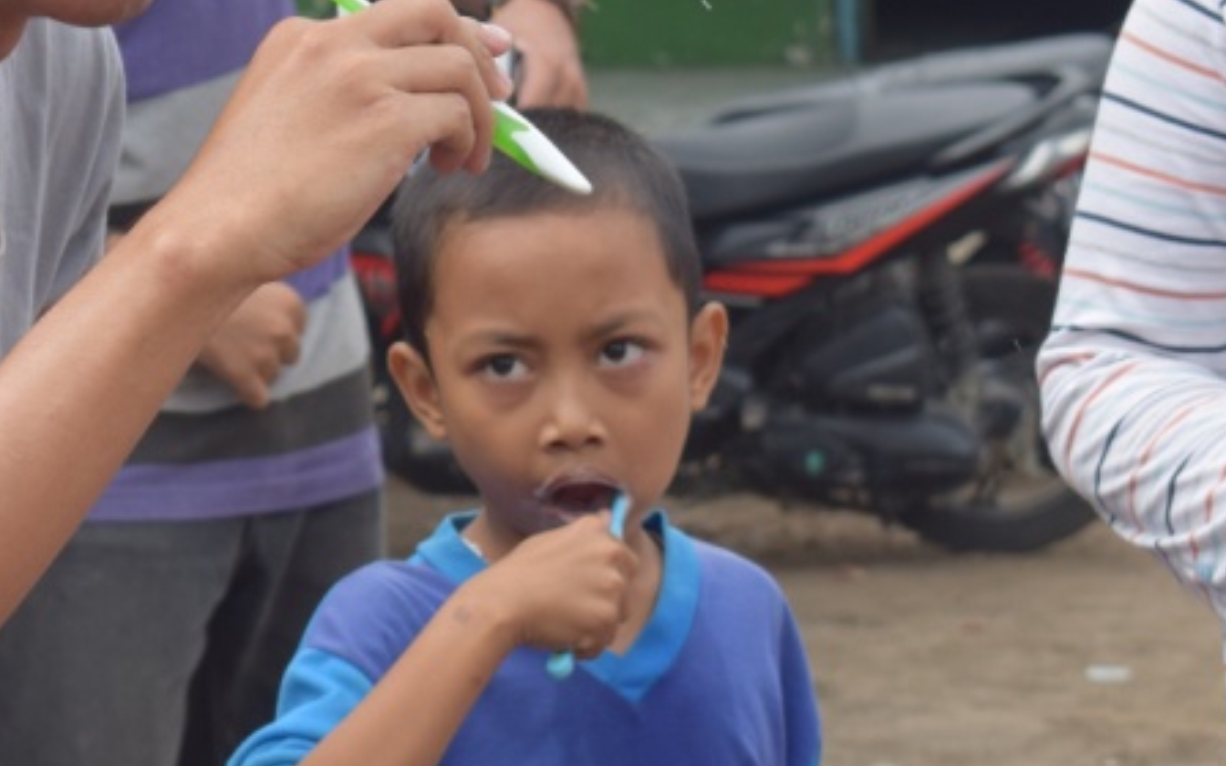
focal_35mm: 192
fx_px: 6421
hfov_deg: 10.8
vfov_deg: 6.8
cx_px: 11
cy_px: 338
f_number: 9
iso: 200
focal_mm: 55
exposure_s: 1/320
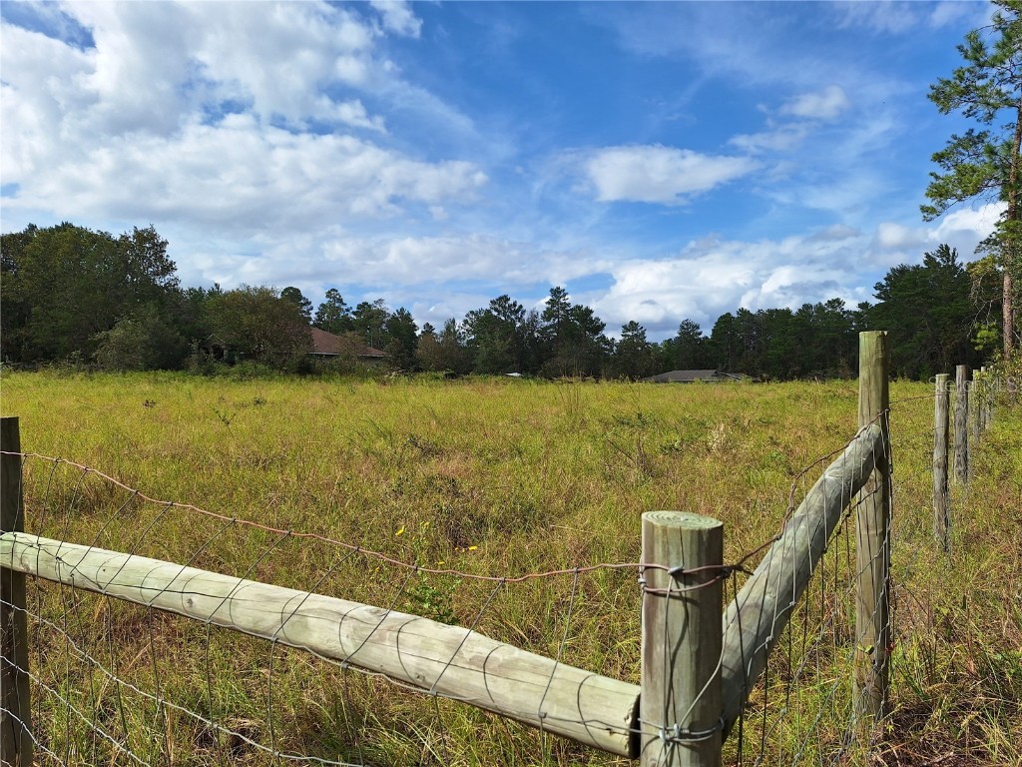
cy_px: 384
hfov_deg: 73.9
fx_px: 679
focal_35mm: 23
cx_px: 511
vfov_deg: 58.9
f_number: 1.8
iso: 40
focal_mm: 5.54
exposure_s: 1/3690
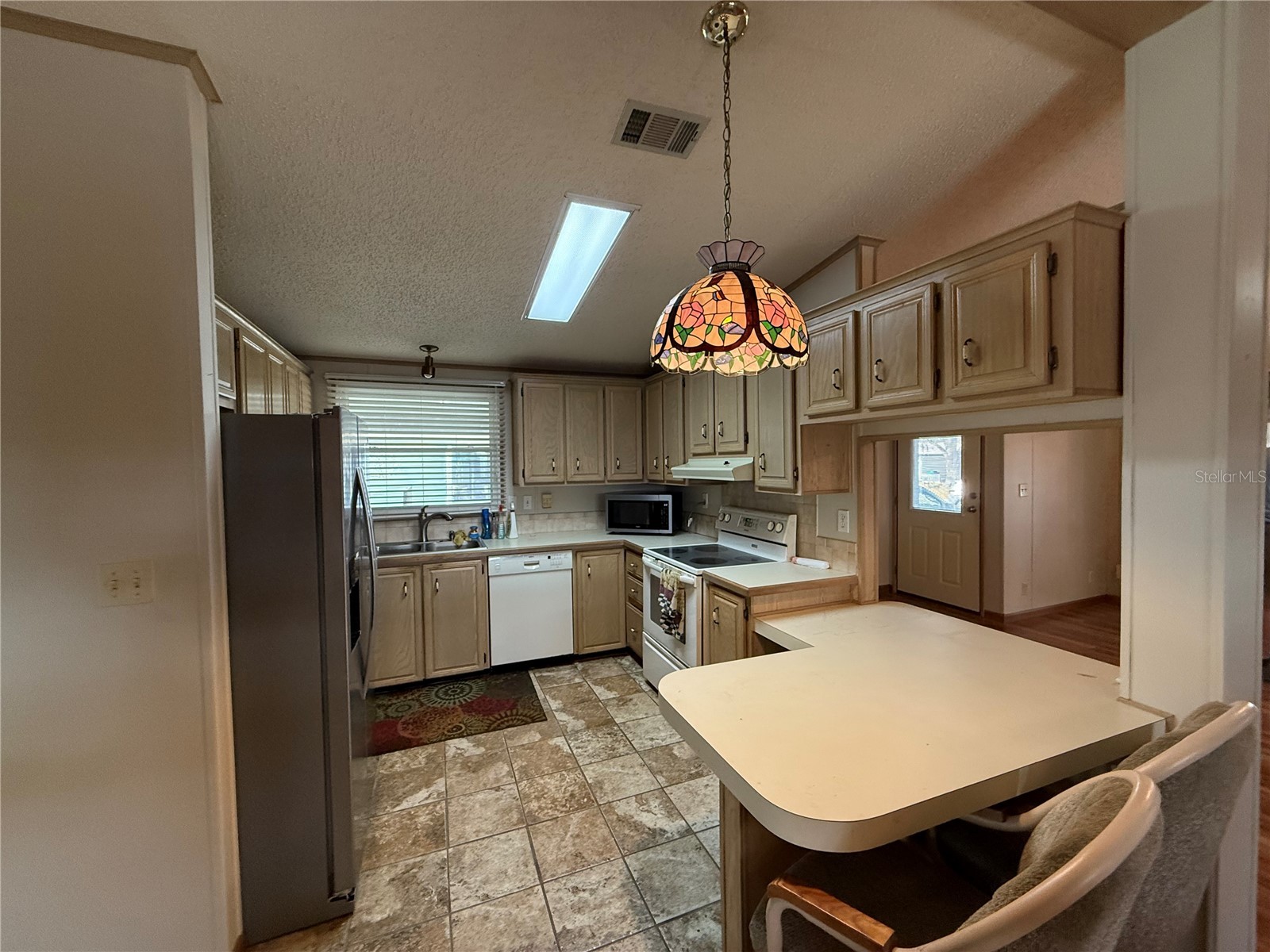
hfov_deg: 102.1
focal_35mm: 14
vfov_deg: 85.7
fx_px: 514
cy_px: 476
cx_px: 635
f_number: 2.2
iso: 400
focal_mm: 2.22
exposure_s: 1/120
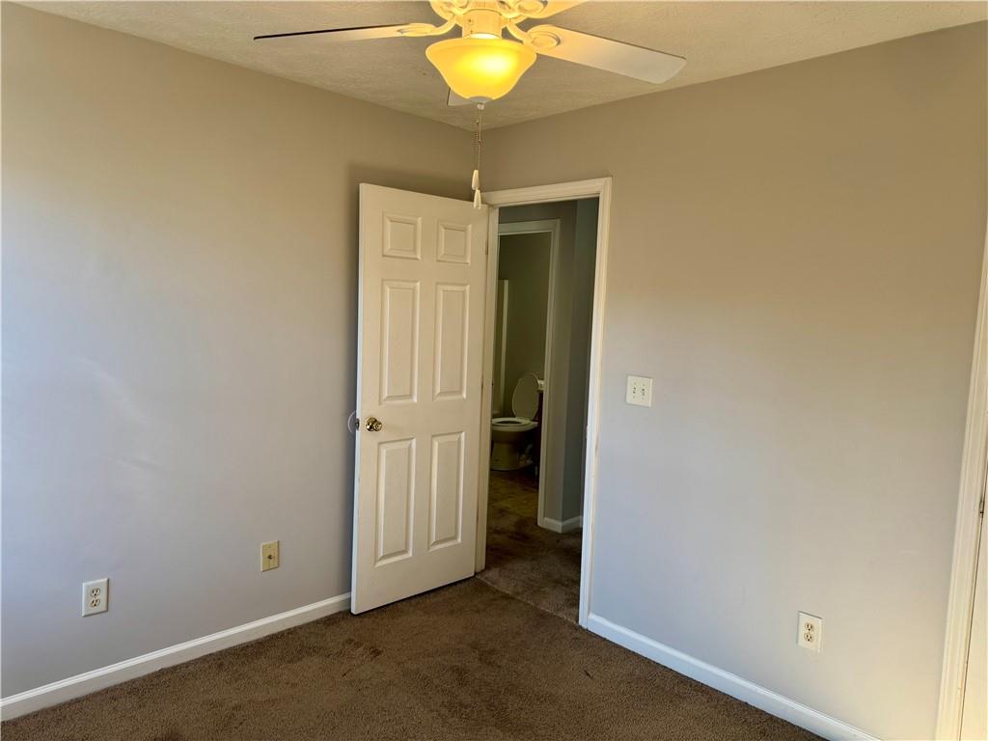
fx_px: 685
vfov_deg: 56.8
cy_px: 370
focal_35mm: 24
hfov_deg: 71.6
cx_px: 494
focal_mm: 6.76
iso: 64
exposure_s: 1/121
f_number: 1.78
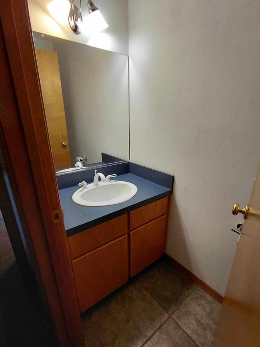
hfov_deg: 74.7
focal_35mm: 17
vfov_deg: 91.0
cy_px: 178
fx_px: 170
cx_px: 136
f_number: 2.2
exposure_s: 1/60
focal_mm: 1.64
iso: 125
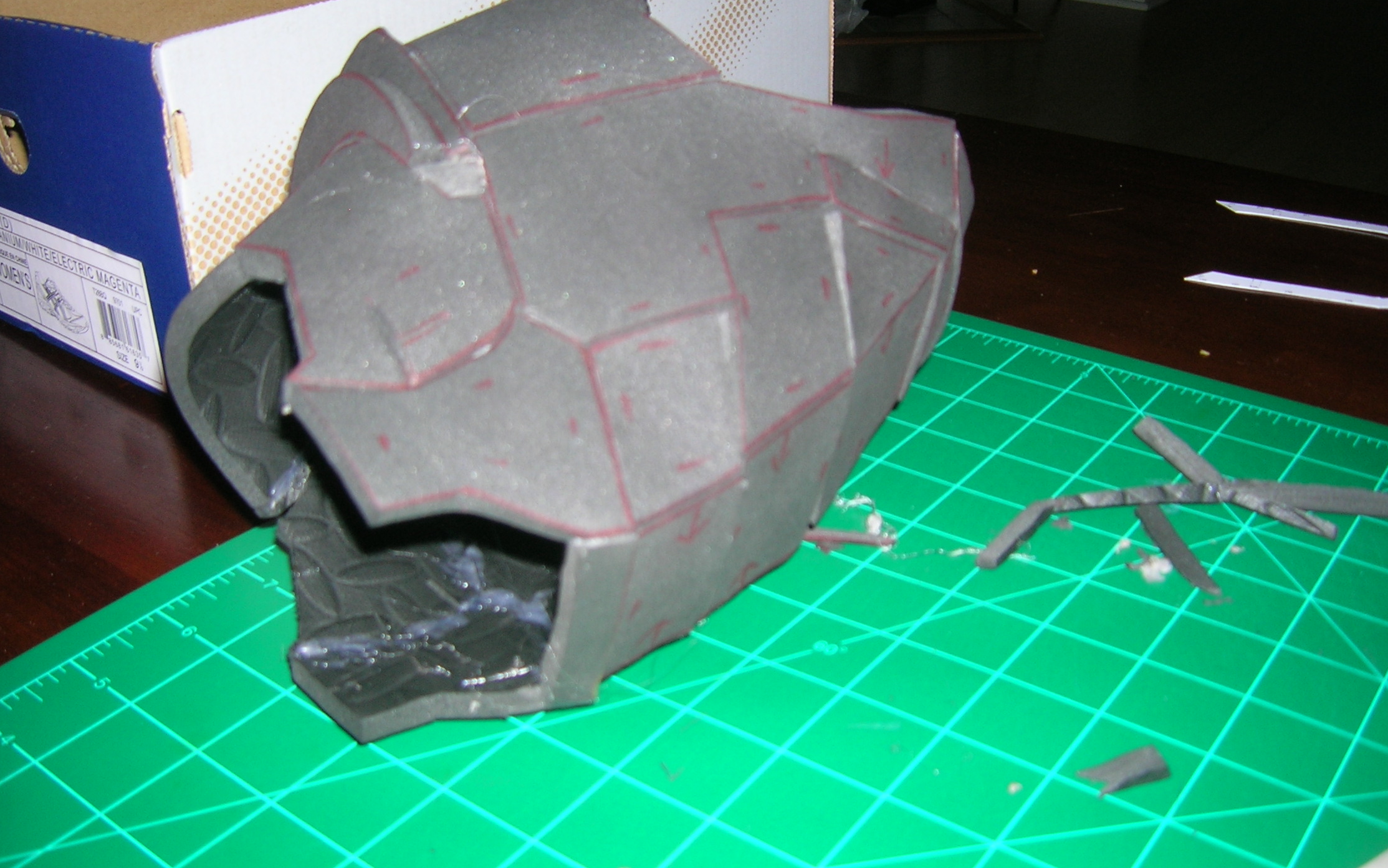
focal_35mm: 37
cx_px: 712
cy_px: 387
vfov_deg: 34.4
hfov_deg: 52.7
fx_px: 1400
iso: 50
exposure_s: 1/60.1
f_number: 2.9
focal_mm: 5.7
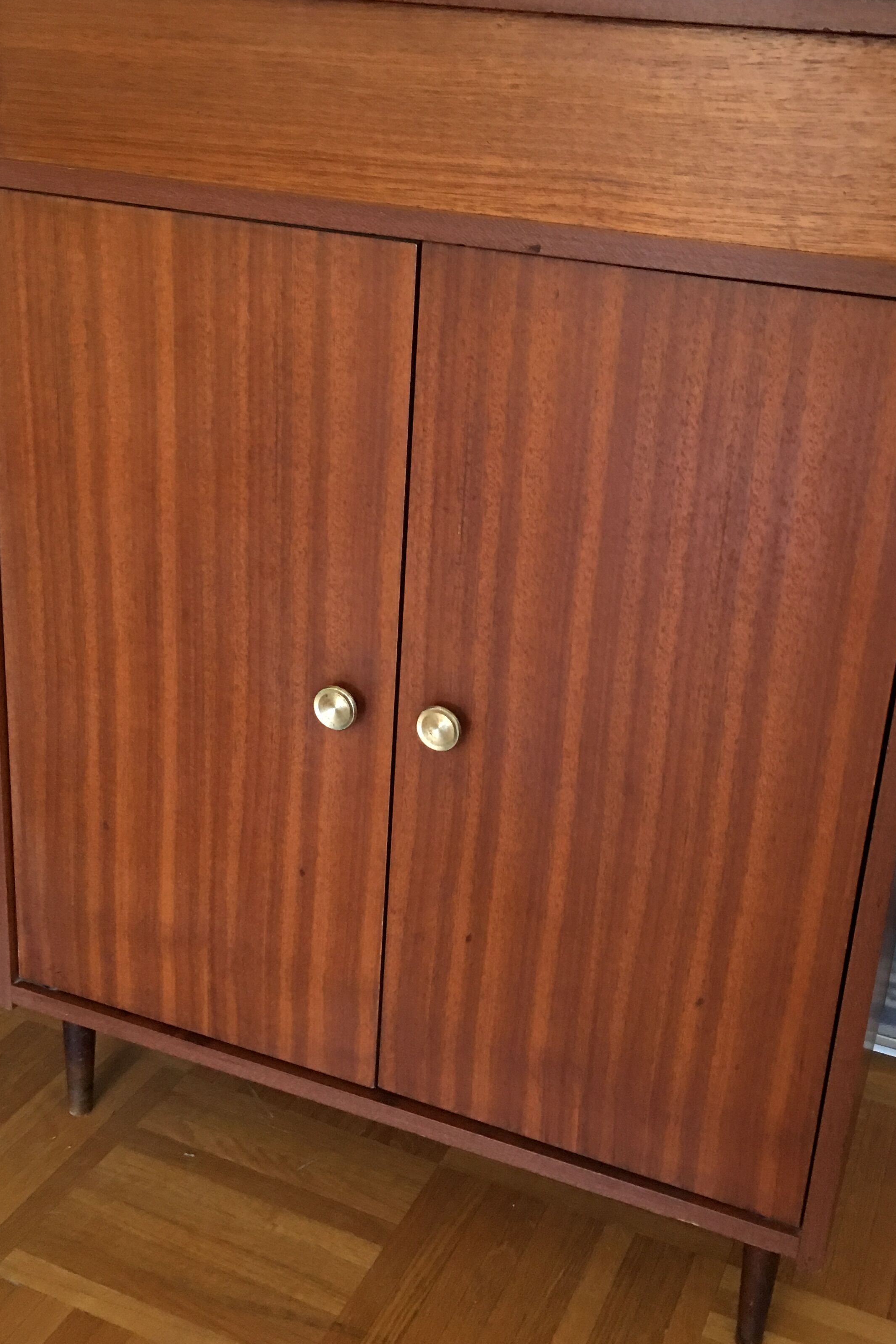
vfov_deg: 50.5
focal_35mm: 38
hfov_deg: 34.9
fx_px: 1418
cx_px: 548
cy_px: 580
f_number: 2.2
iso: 125
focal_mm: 4.15
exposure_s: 1/17
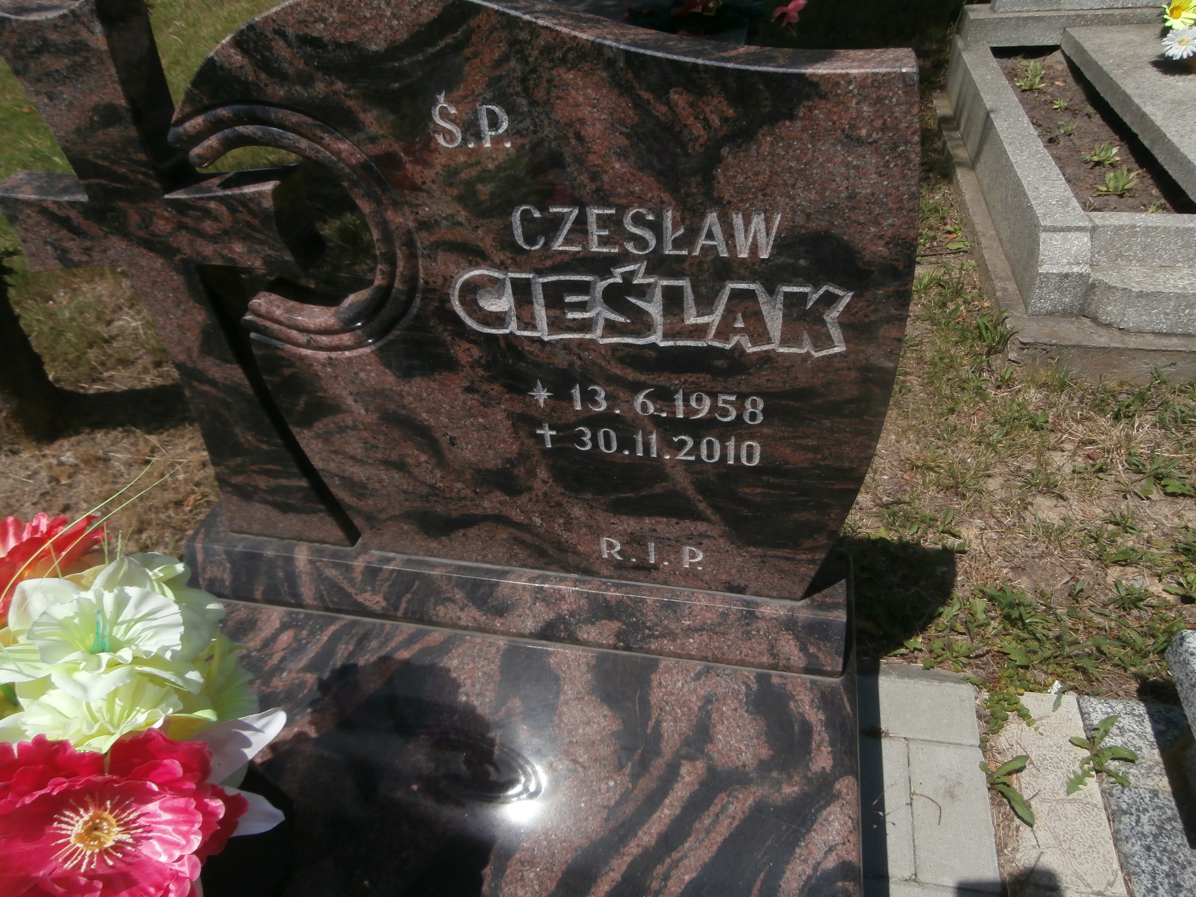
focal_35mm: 24
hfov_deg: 71.6
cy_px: 448
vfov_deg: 56.8
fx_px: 829
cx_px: 598
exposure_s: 1/1600
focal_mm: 4.2
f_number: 3
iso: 100
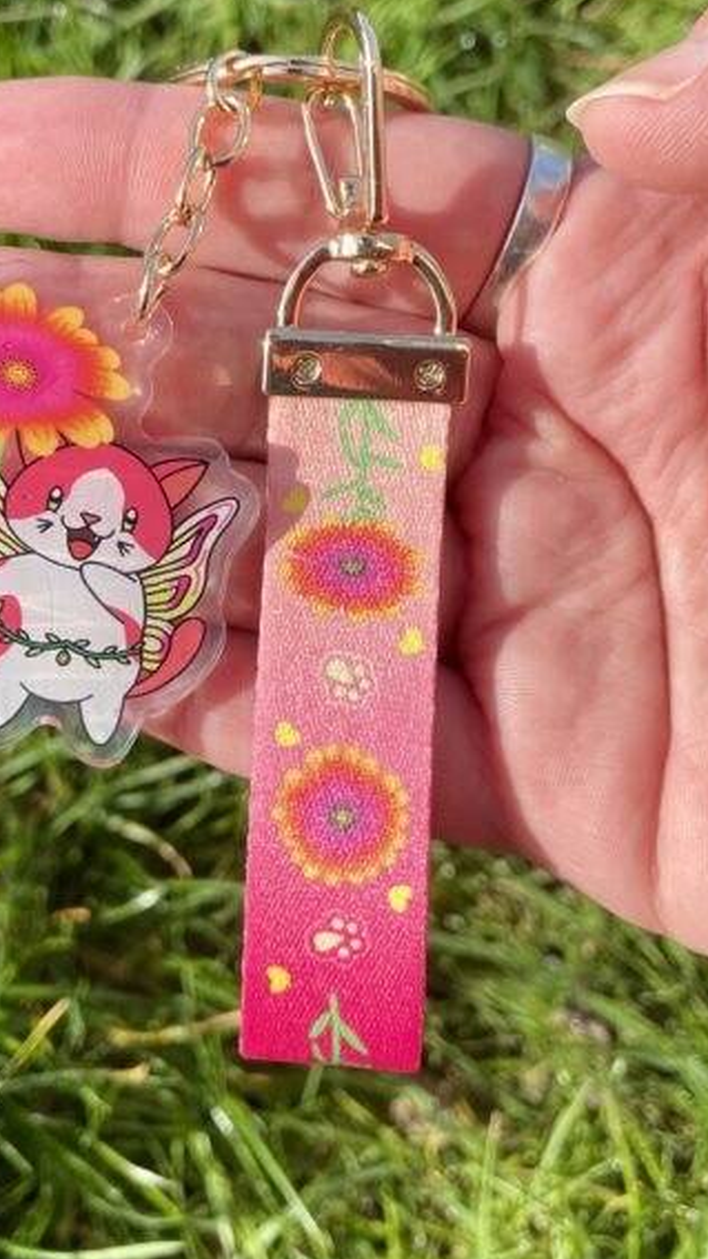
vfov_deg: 50.3
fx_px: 1335
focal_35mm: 40
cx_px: 189
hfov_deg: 29.3
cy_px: 537
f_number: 1.6
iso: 32
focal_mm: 4.2
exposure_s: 1/1949
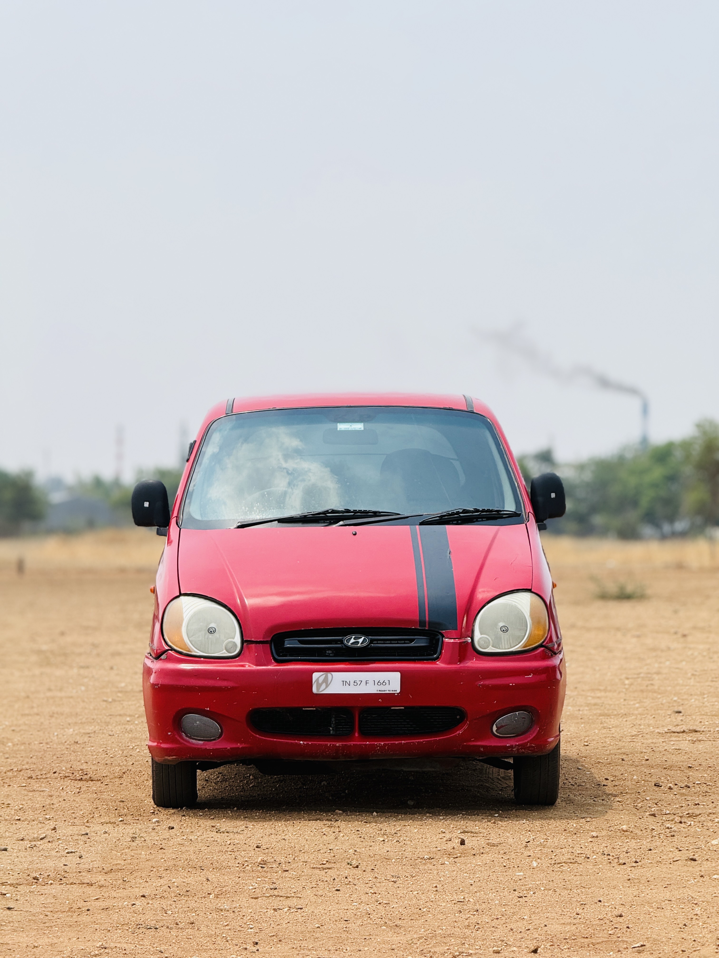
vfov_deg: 16.4
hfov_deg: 12.3
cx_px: 360
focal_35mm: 120
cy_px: 479
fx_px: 3323
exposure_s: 1/977
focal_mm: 15.66
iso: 64
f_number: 2.8
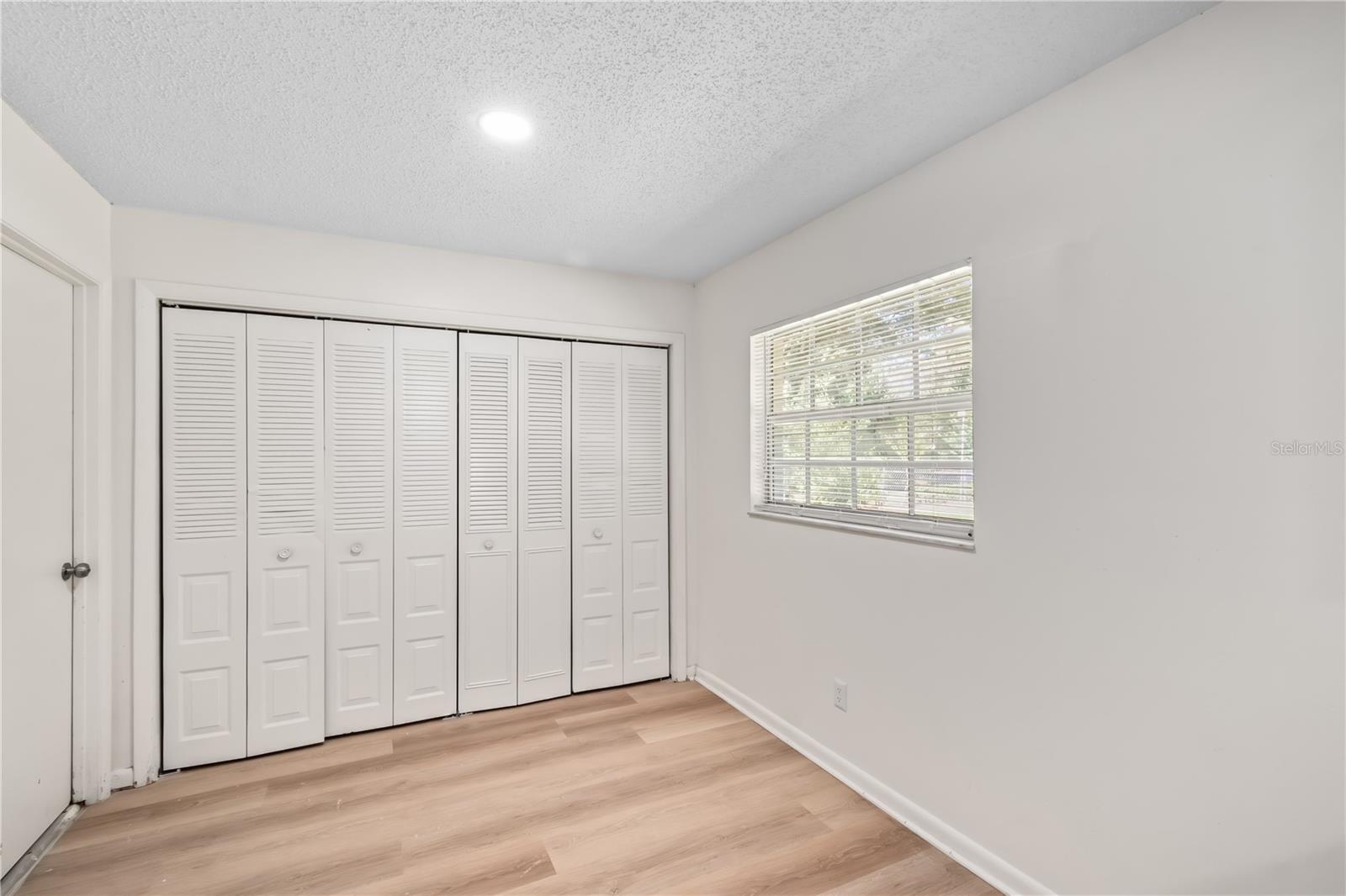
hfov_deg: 100.4
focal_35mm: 15
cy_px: 448
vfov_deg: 77.3
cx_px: 673
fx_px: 561
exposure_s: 1/20
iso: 250
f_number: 9
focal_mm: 10
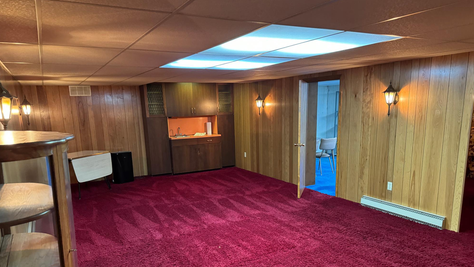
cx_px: 236
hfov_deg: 69.9
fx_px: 339
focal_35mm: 27
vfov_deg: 42.4
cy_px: 175
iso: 800
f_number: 1.78
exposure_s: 1/40
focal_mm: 6.76
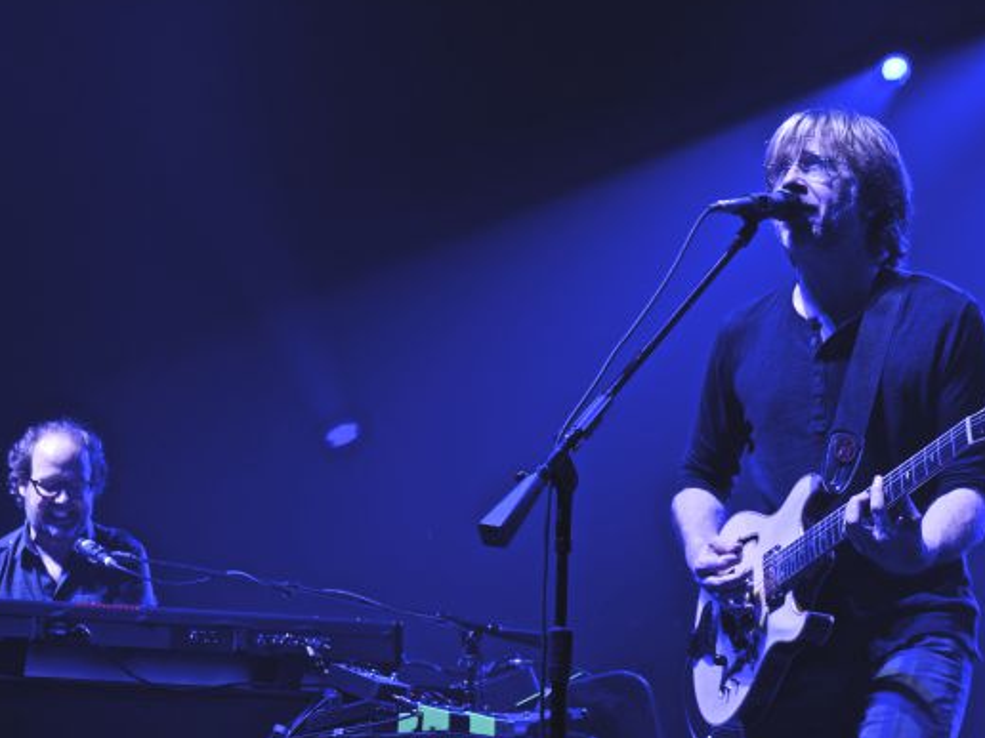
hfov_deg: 18.4
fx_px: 3045
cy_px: 420
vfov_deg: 13.8
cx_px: 498
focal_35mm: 107
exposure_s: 1/100
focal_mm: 55
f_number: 5.6
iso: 250
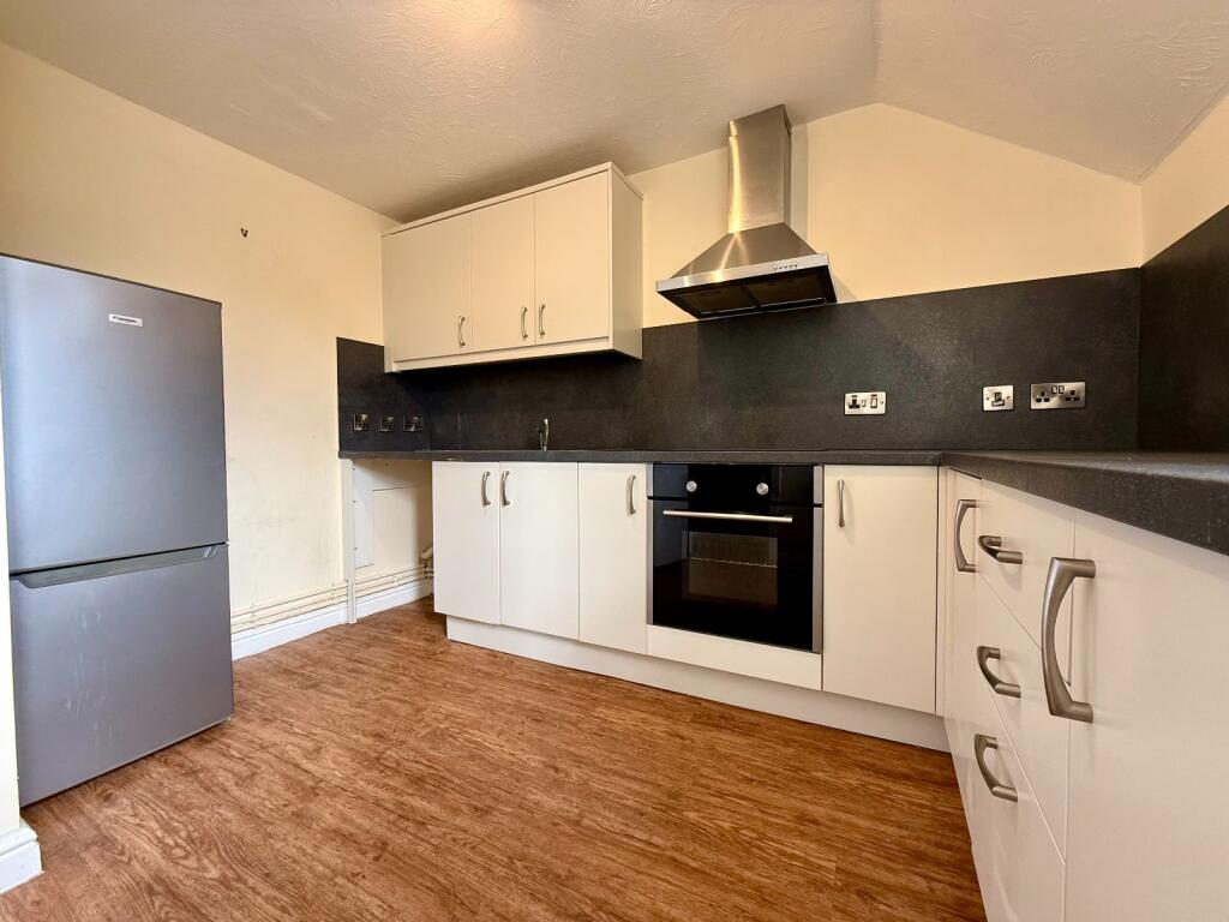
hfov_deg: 102.1
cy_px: 461
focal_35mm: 14
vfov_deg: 85.7
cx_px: 614
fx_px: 497
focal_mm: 2.22
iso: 160
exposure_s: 1/99
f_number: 2.2
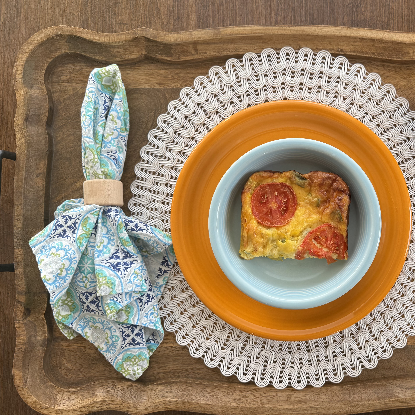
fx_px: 434
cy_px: 224
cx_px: 295
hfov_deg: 49.6
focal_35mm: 32
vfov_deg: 51.0
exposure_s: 1/121
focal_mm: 6.76
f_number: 1.78
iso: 80
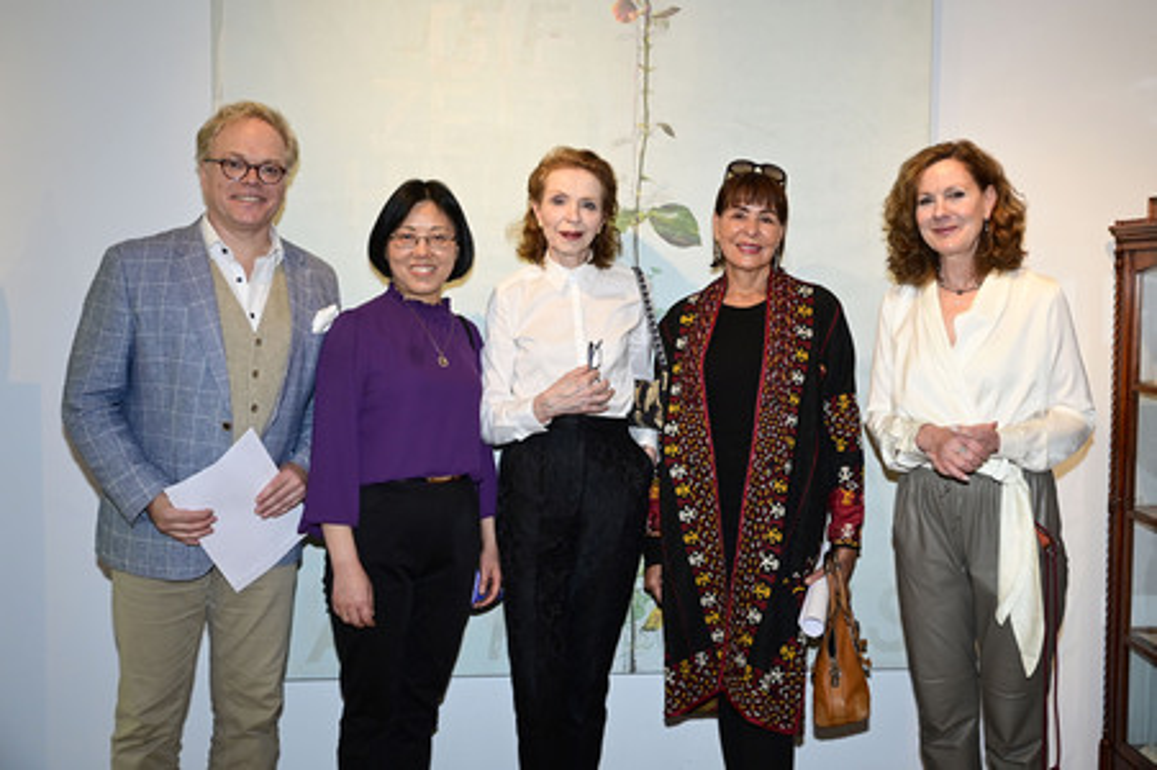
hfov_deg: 56.5
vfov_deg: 39.4
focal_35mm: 34
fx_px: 1076
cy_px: 385
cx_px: 578
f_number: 3.2
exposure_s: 1/200
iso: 1250
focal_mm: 33.5
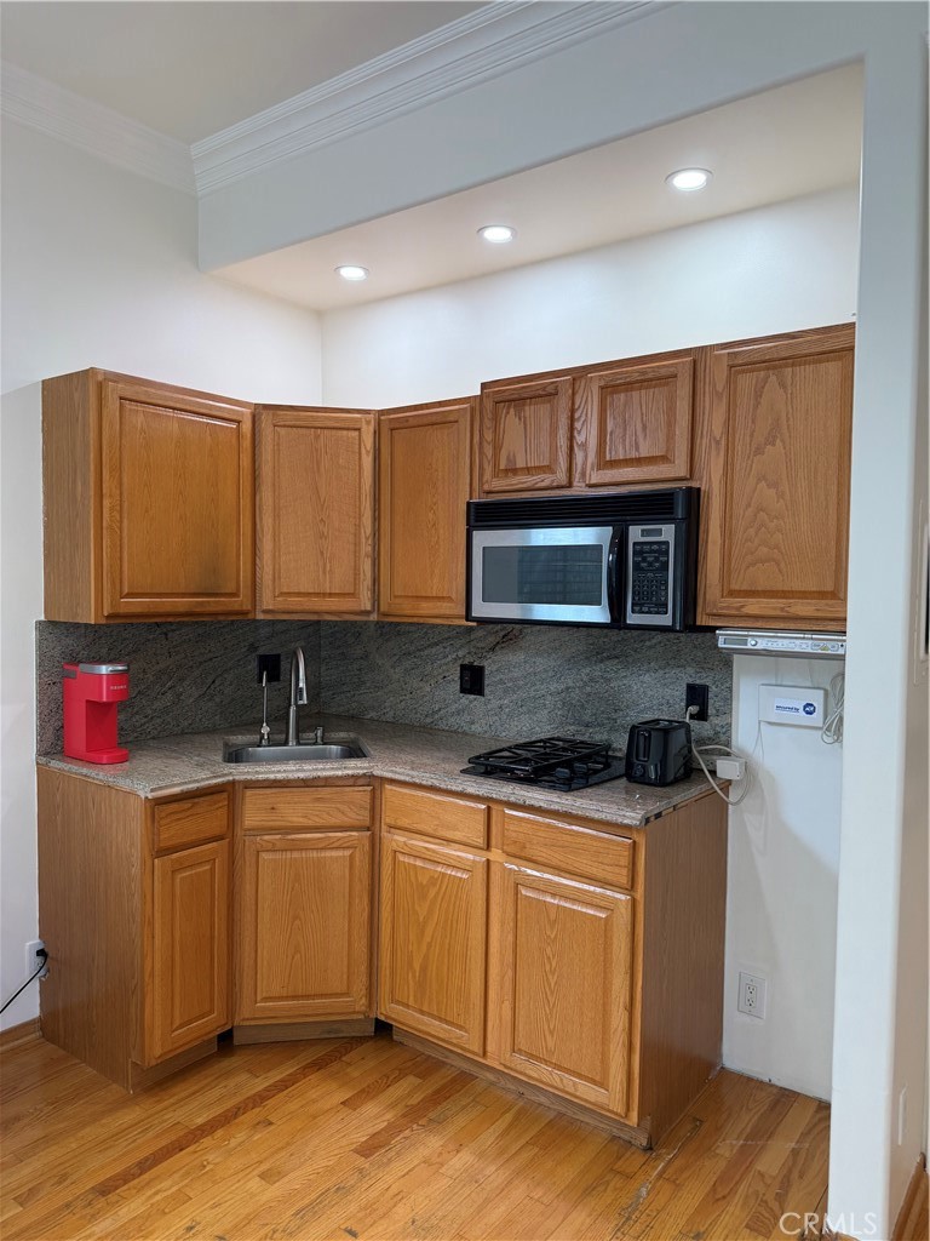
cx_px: 465
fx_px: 860
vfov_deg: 71.6
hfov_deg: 56.8
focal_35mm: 24
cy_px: 620
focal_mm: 6.76
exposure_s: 1/120
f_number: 1.78
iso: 125
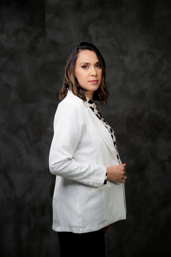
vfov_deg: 23.9
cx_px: 86
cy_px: 128
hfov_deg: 16.1
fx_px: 606
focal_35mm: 85
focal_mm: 85
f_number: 3.5
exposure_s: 1/200
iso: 100
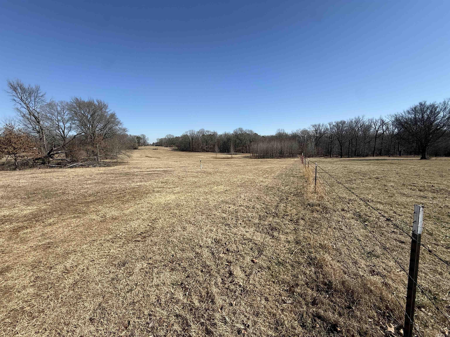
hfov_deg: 102.1
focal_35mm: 14
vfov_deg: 85.7
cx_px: 225
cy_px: 168
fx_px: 182
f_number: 2.2
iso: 50
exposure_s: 1/2410
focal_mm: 2.22
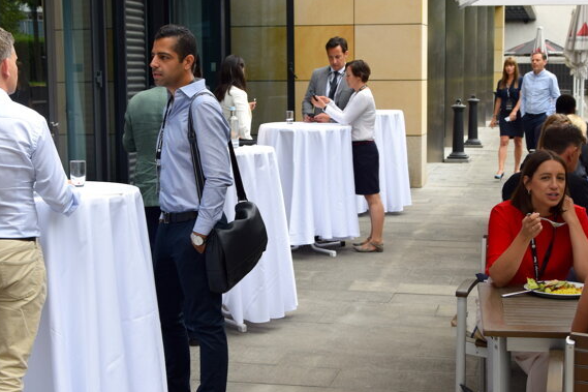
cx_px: 310
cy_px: 179
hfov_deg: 27.7
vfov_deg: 18.7
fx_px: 1192
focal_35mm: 73
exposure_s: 1/160
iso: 400
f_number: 6.3
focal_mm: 32
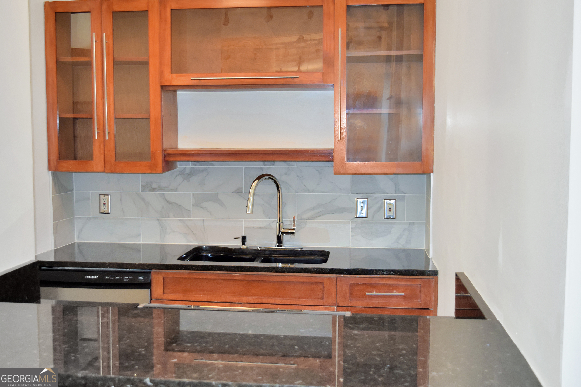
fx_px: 629
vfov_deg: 34.2
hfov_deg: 49.6
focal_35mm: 39
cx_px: 290
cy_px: 194
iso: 800
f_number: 4.5
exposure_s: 1/80
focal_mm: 26
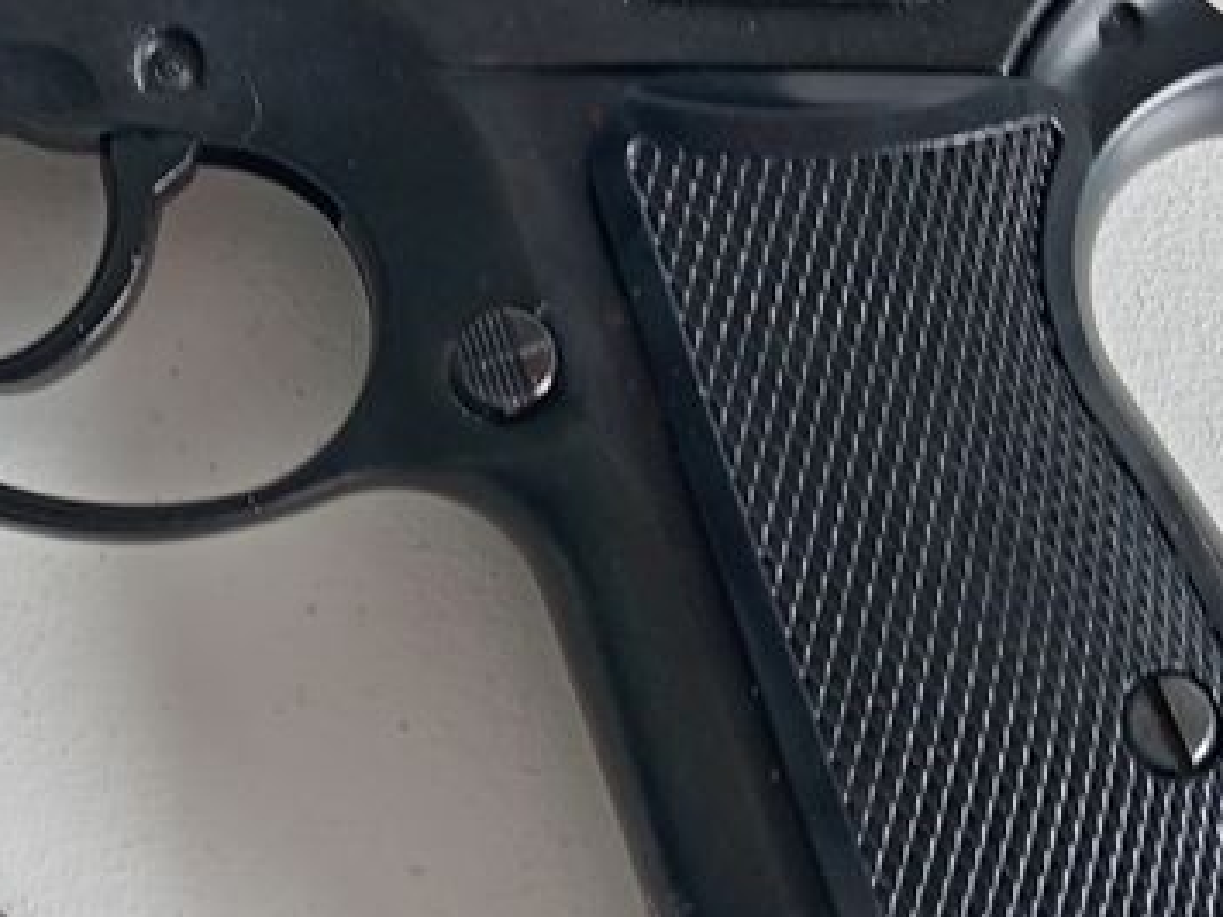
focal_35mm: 76
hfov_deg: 25.0
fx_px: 2684
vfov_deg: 19.3
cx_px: 141
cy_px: 293
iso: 210
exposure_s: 1/33.3
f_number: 1.8
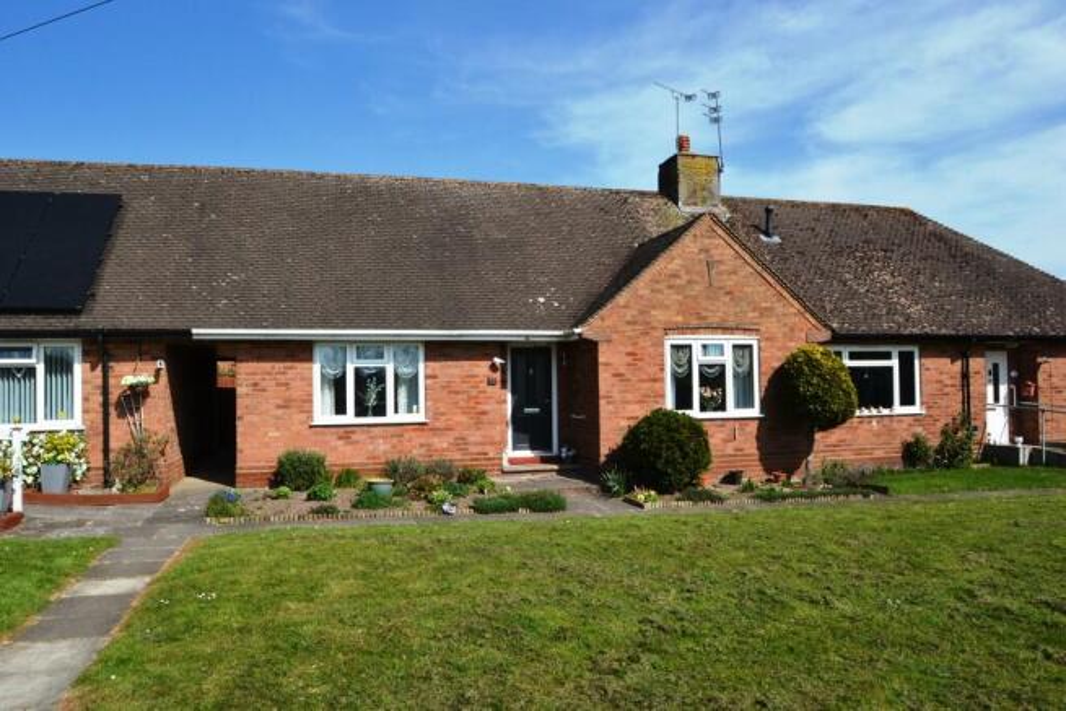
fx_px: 755
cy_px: 356
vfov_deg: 50.4
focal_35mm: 26
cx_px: 533
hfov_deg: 70.4
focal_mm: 17
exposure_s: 1/100
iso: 200
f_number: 25
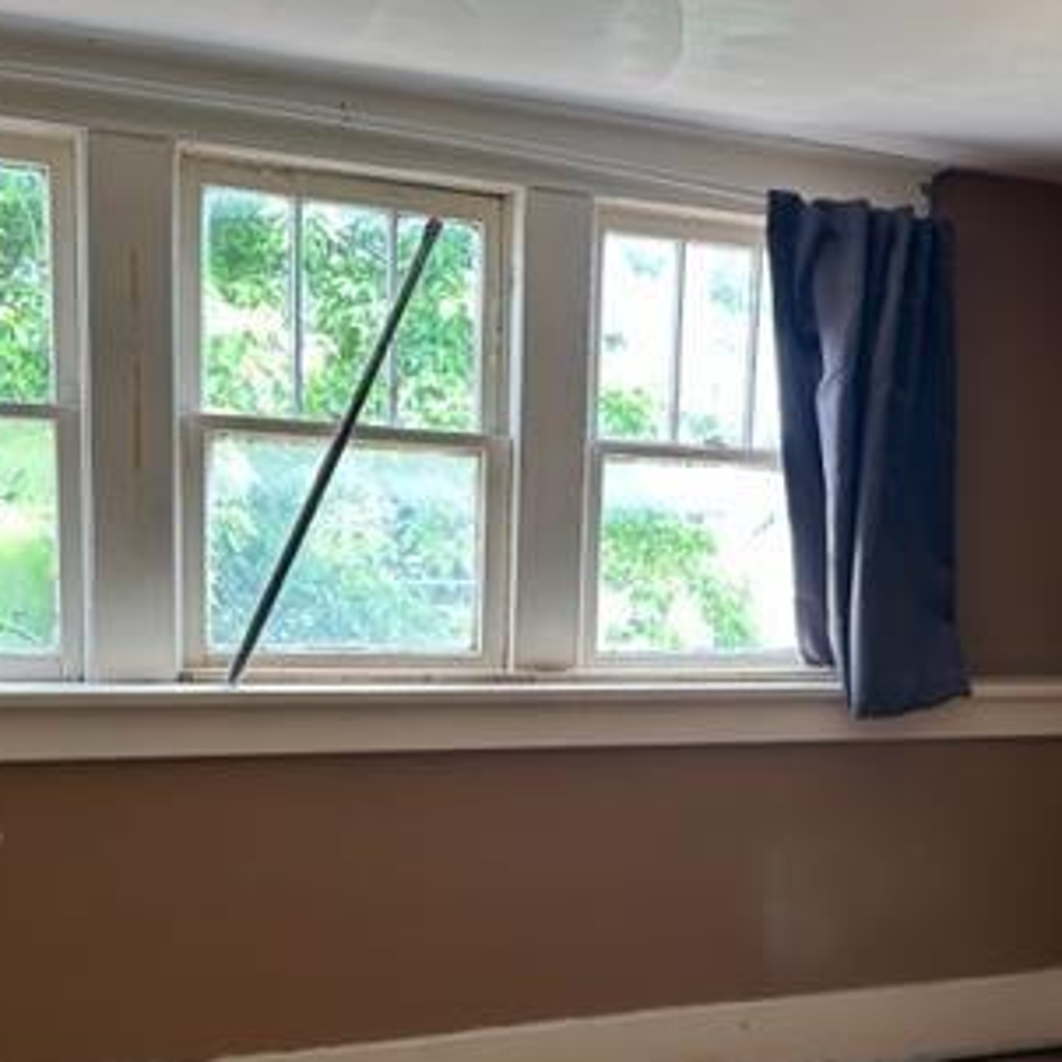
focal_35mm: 45
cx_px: 791
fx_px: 1562
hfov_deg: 36.7
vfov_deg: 37.0
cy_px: 749
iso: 160
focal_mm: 6.86
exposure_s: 1/121
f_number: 1.78
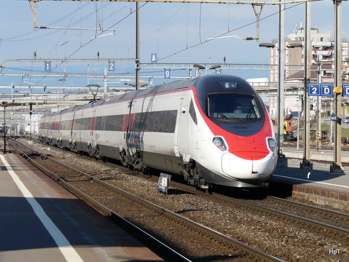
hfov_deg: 12.6
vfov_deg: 9.5
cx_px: 174
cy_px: 131
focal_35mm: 157
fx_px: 1583
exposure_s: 1/400
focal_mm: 25.9
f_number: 5.6
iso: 100
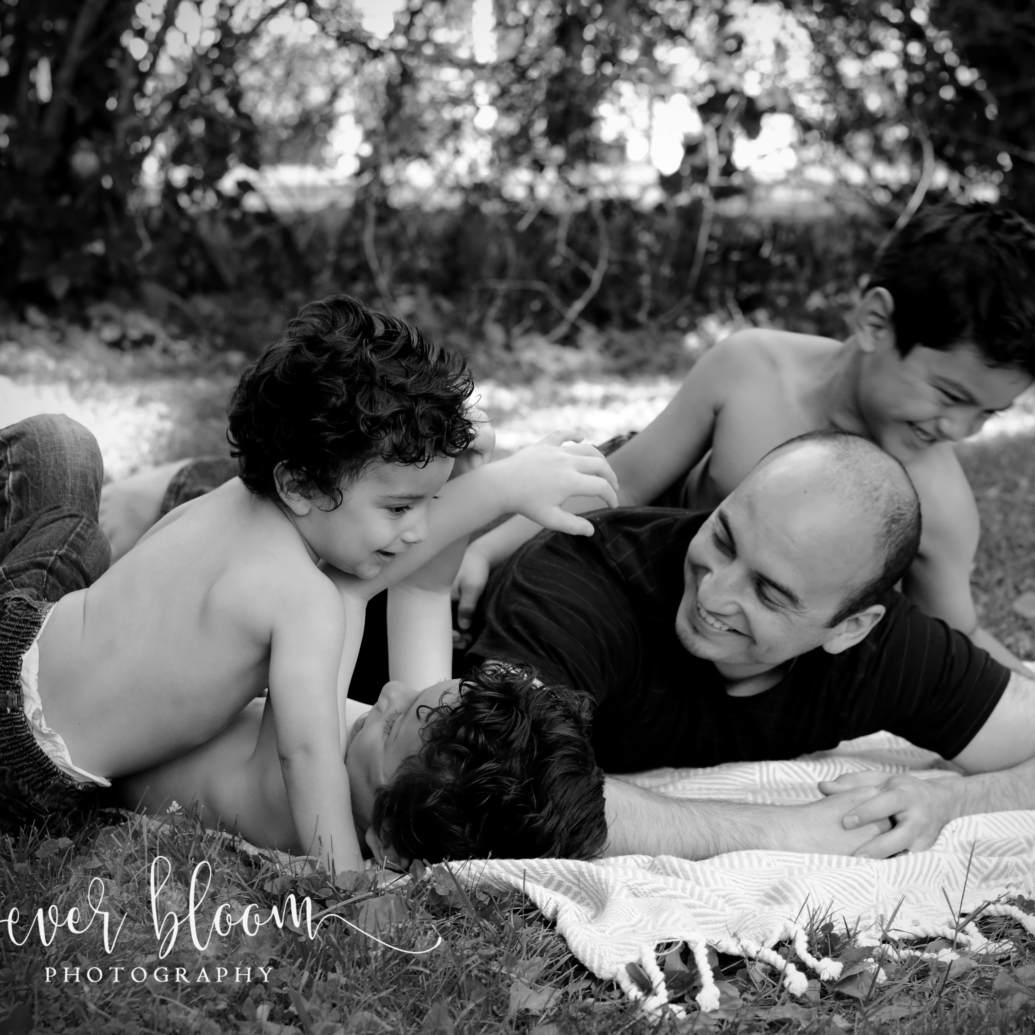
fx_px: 3247
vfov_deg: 18.1
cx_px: 588
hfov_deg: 18.1
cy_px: 516
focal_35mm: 96
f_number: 4
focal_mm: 50
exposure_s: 1/125
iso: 200
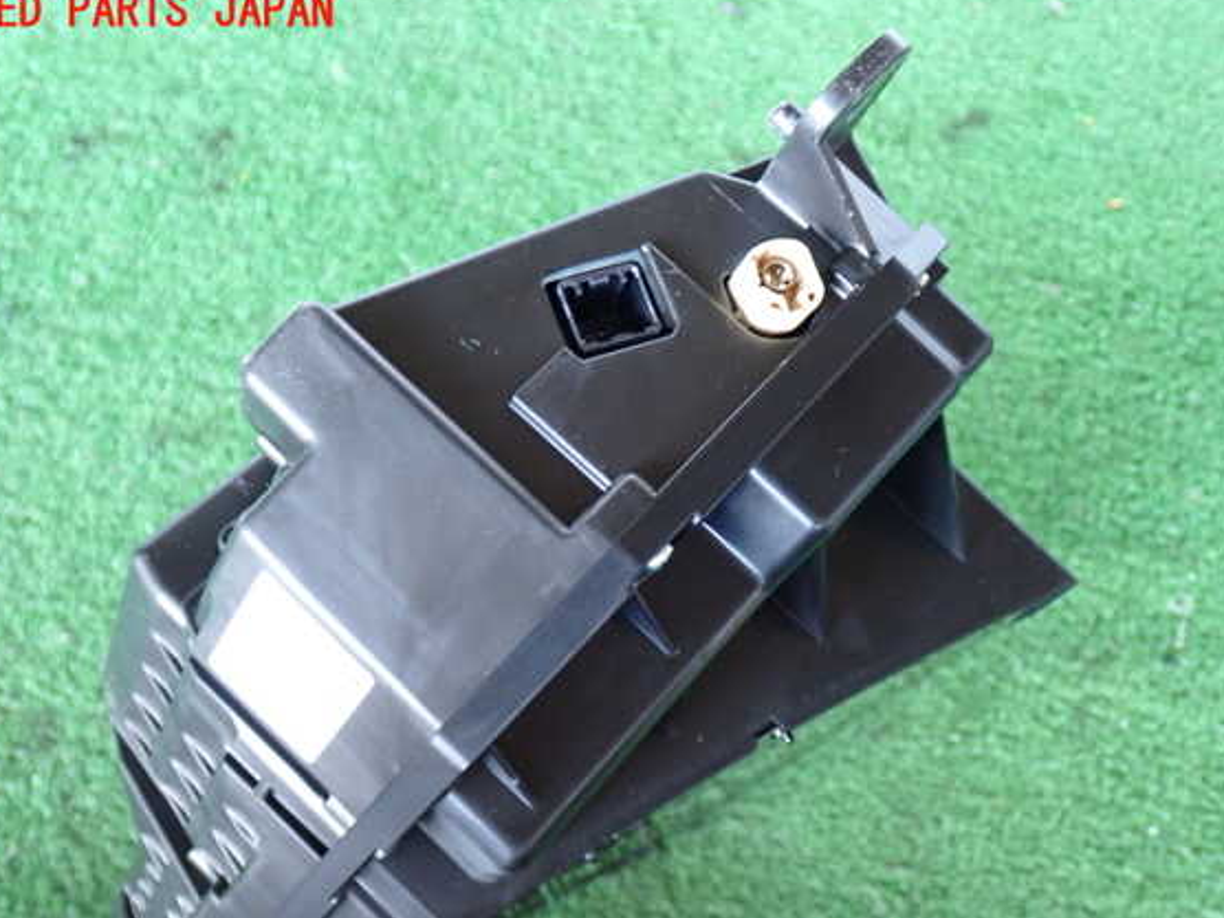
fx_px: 1450
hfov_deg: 45.8
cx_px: 594
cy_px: 480
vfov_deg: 35.1
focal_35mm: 41
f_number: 2.7
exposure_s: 1/30
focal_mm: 6.83
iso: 800
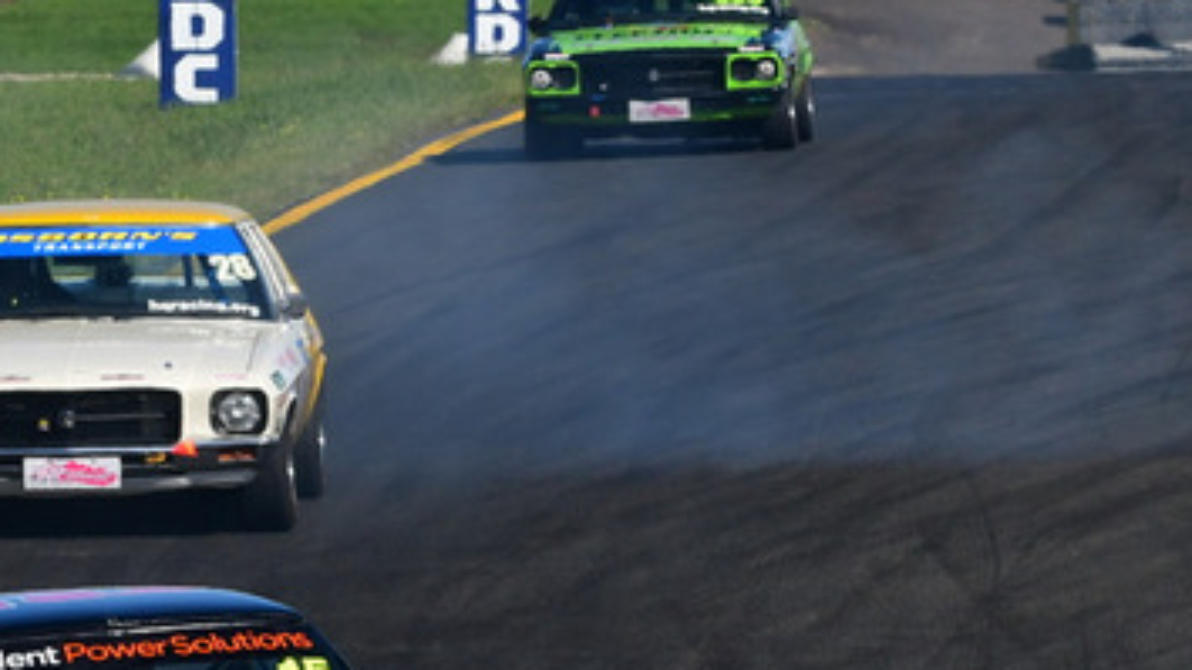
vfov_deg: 1.7
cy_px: 619
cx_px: 175
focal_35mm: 711
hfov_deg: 3.0
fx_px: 22469
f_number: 13
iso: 400
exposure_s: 1/640
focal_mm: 200
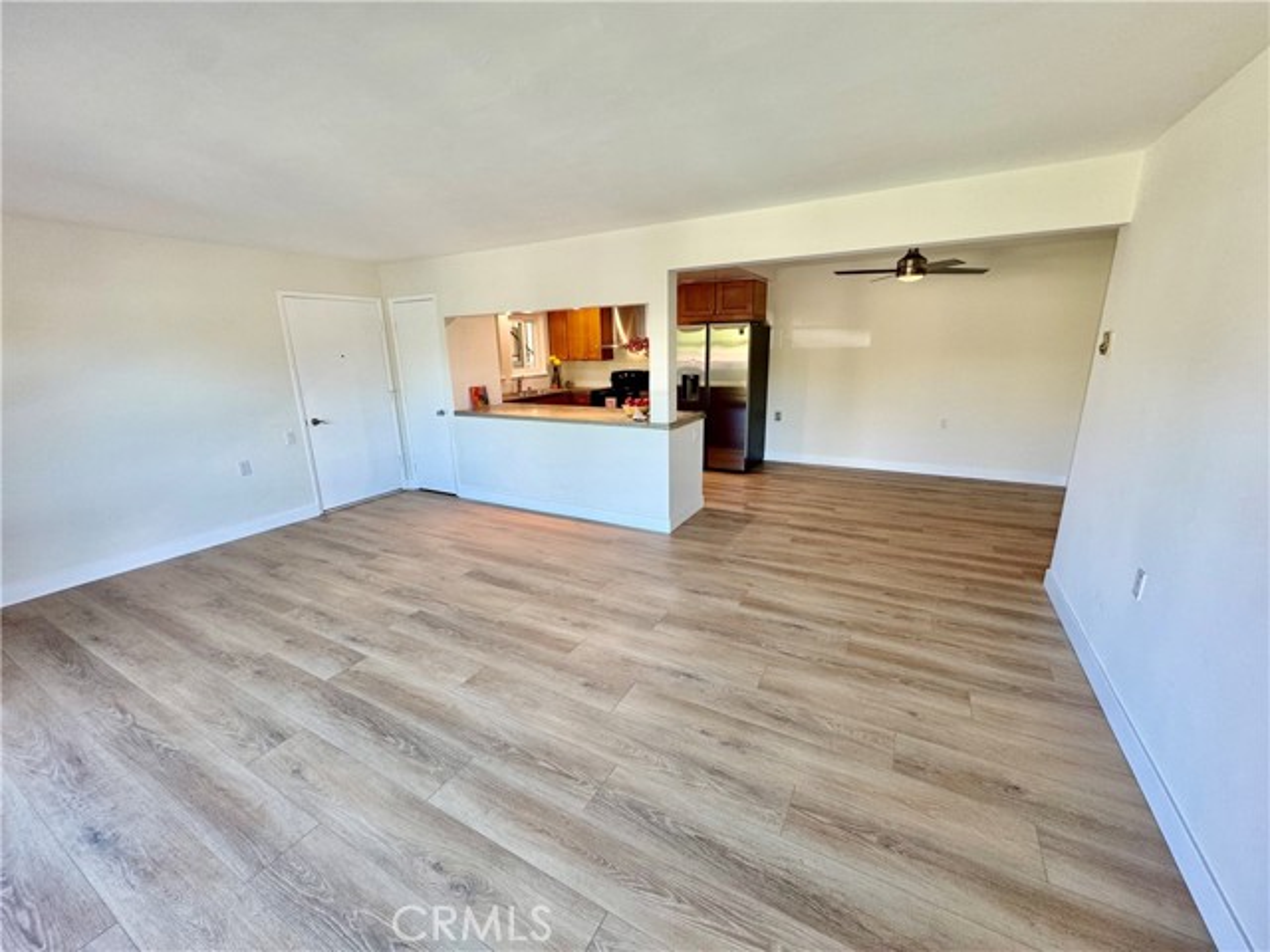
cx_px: 635
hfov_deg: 102.1
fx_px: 514
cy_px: 476
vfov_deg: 85.7
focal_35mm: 14
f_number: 2.2
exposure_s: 1/120
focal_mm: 2.22
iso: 160
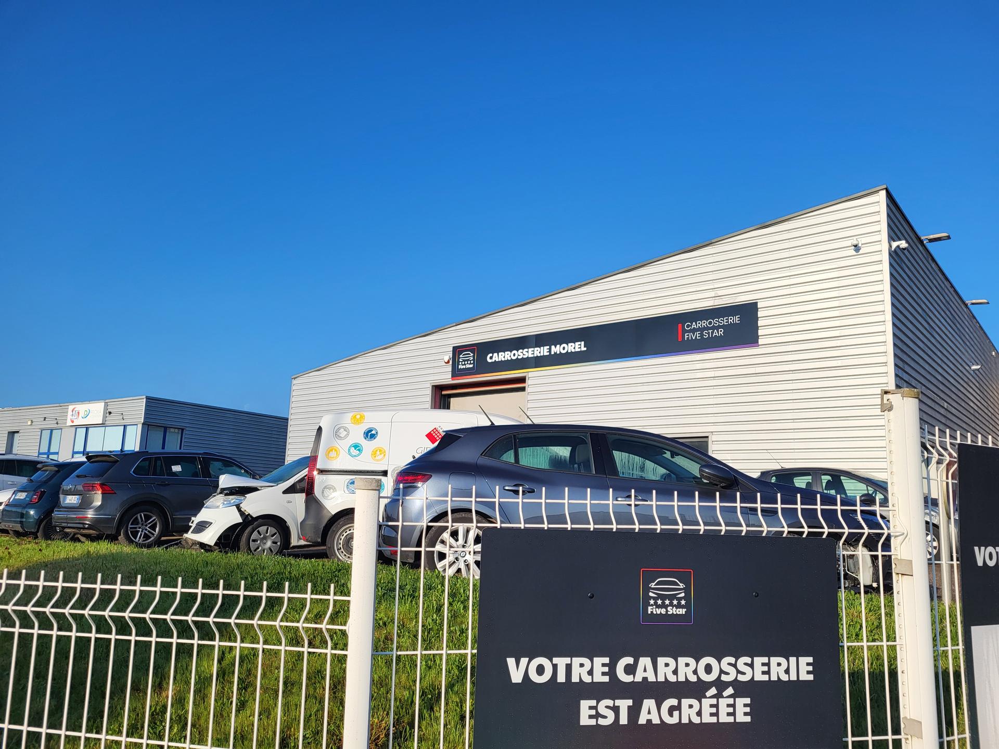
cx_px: 500
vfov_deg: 53.1
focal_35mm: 26
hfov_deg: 67.3
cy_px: 374
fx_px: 750
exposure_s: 1/2614
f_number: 1.8
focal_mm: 5.4
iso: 40
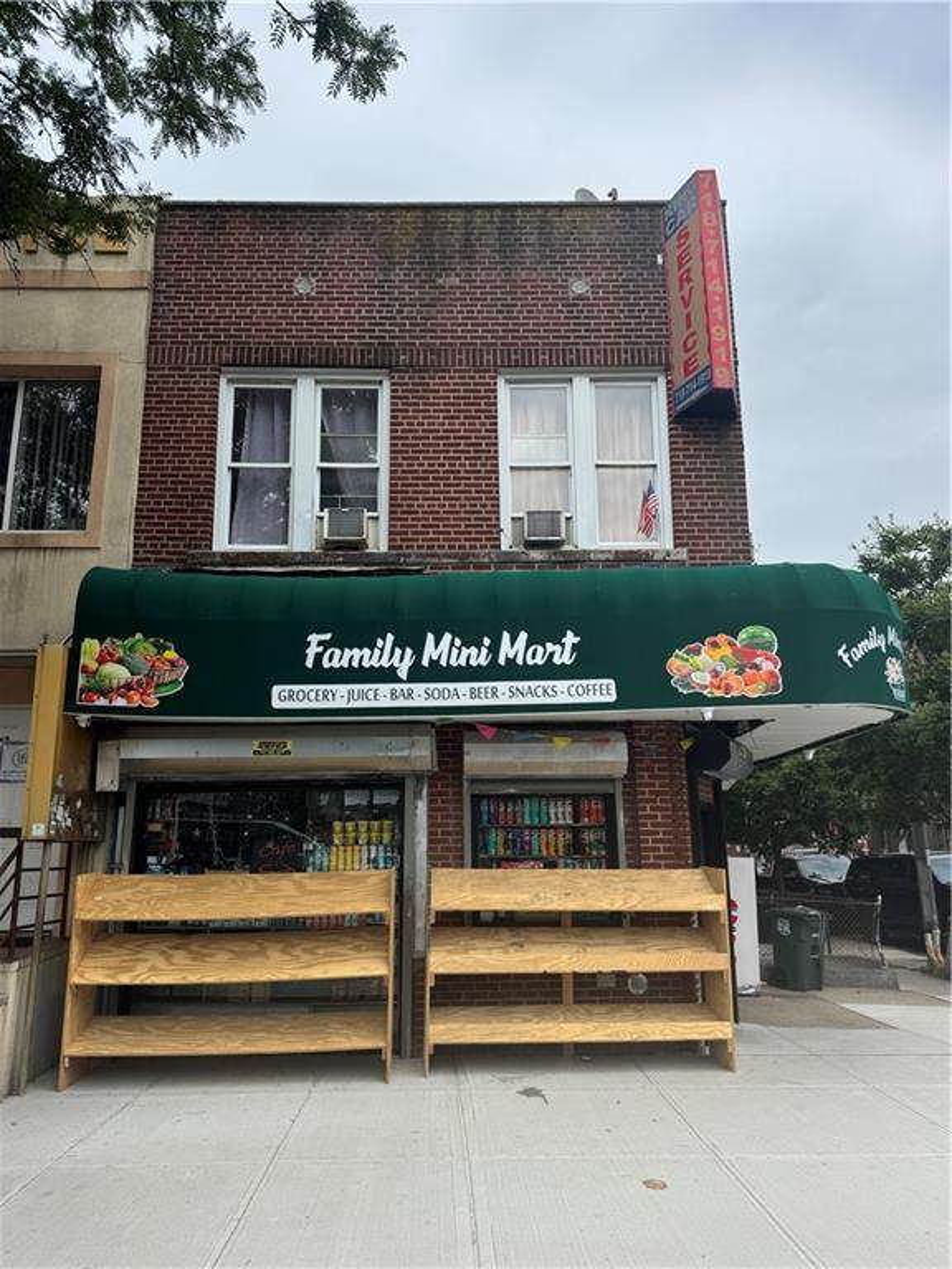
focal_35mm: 24
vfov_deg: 71.6
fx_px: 880
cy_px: 634
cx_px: 476
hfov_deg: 56.8
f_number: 1.78
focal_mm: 6.76
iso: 80
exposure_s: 1/4310
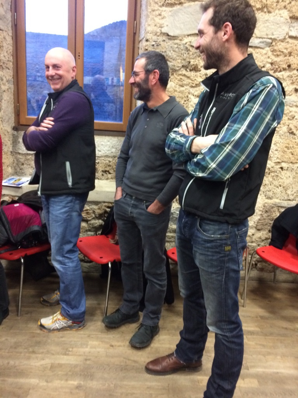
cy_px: 199
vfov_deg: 61.7
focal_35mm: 29
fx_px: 333
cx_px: 149
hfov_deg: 48.2
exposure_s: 1/17
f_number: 2.2
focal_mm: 4.15
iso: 320
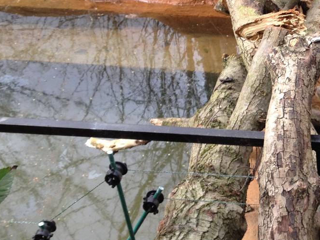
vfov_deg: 17.5
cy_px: 143
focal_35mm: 84
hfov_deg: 22.1
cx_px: 350
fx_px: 776
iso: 50
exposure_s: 1/421
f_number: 2.4
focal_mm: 4.28
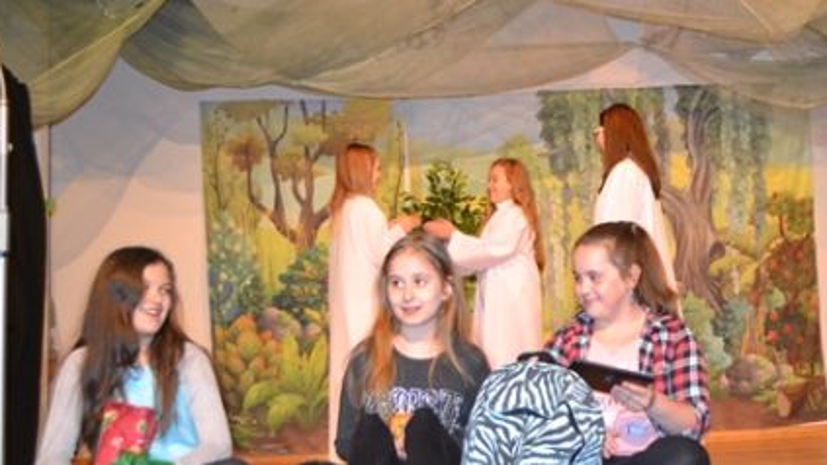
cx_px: 514
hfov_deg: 35.8
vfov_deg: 20.7
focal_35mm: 58
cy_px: 203
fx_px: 1272
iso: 1600
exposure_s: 1/60
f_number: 4.2
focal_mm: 26
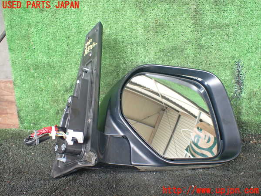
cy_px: 98
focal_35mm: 30
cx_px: 130
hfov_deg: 60.0
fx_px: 226
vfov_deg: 46.8
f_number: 2.3
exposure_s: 1/125
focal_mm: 5.4
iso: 400
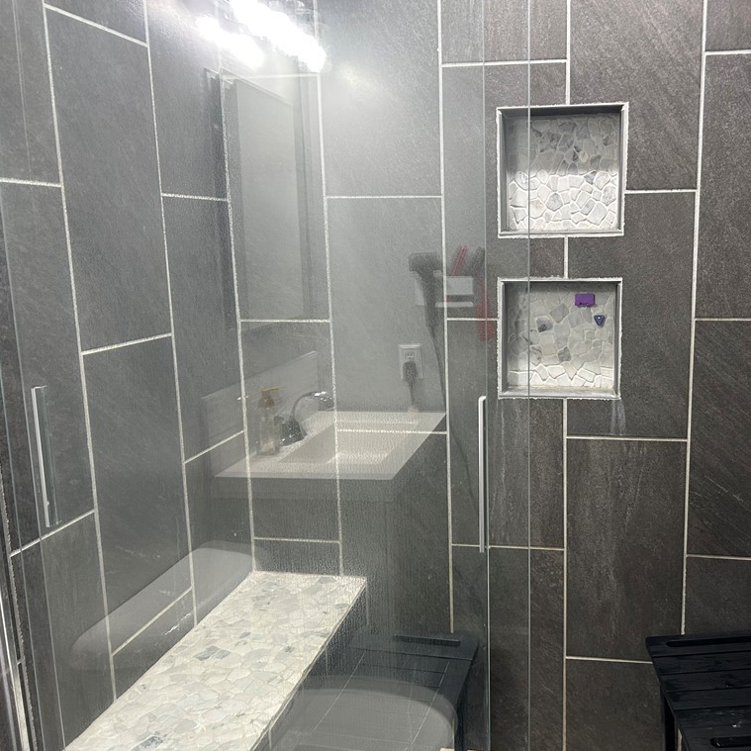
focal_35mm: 31
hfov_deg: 51.6
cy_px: 375
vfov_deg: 52.5
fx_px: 761
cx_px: 500
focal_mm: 5.7
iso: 125
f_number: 1.5
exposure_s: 1/60
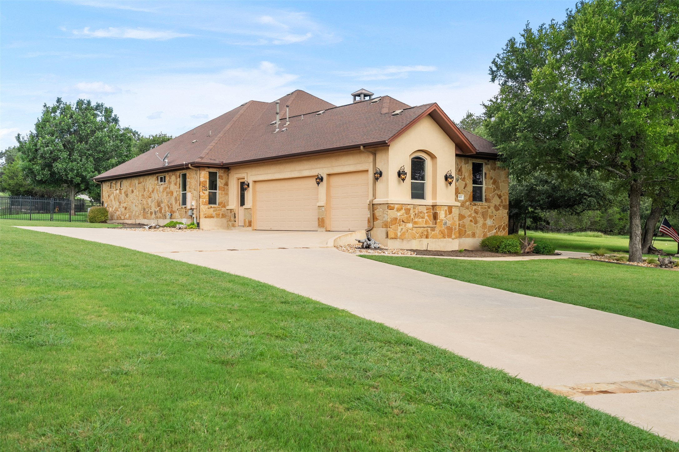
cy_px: 226
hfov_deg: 54.4
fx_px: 660
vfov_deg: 37.9
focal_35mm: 35
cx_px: 340
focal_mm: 35
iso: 200
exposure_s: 1/160
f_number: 8
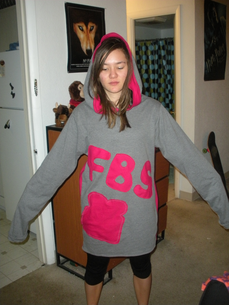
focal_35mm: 35
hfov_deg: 40.7
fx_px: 309
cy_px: 152
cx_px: 114
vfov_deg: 52.6
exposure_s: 1/60
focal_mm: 6.3
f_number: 3.5
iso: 400
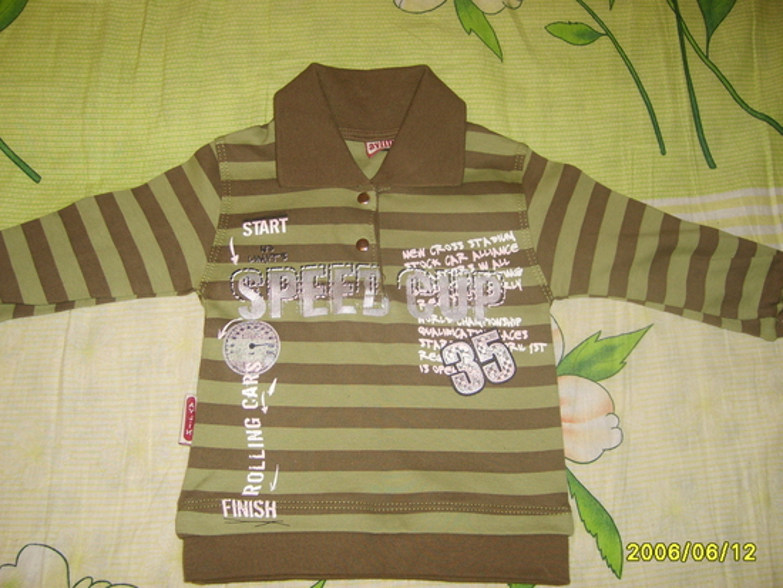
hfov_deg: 52.6
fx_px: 792
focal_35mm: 35
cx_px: 392
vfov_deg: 40.7
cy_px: 294
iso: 100
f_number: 2.8
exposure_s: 1/45
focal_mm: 5.8
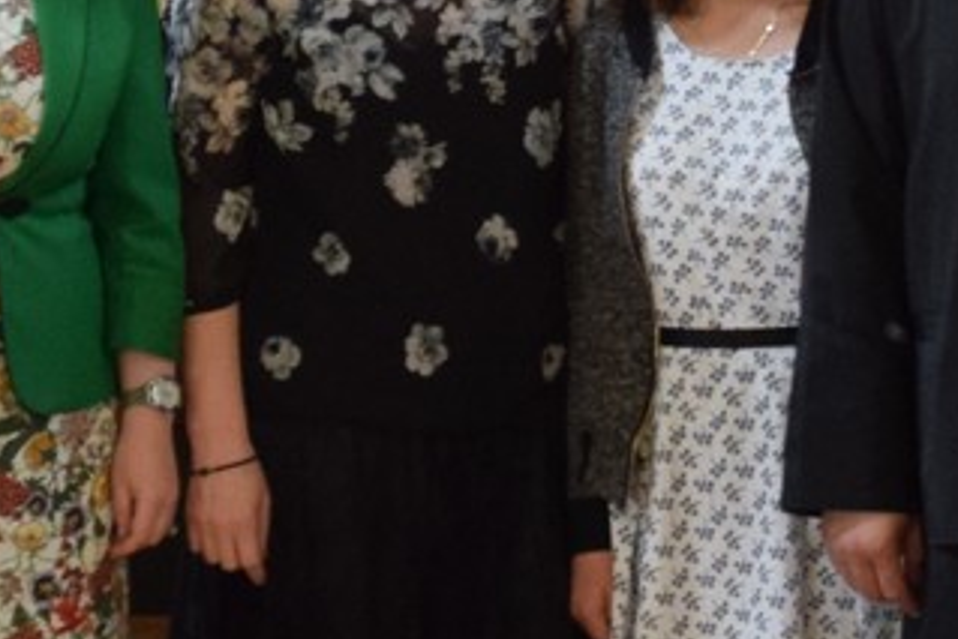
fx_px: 5271
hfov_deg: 10.4
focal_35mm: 198
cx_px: 703
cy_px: 39
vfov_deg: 6.9
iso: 800
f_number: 4
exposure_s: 1/50
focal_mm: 22
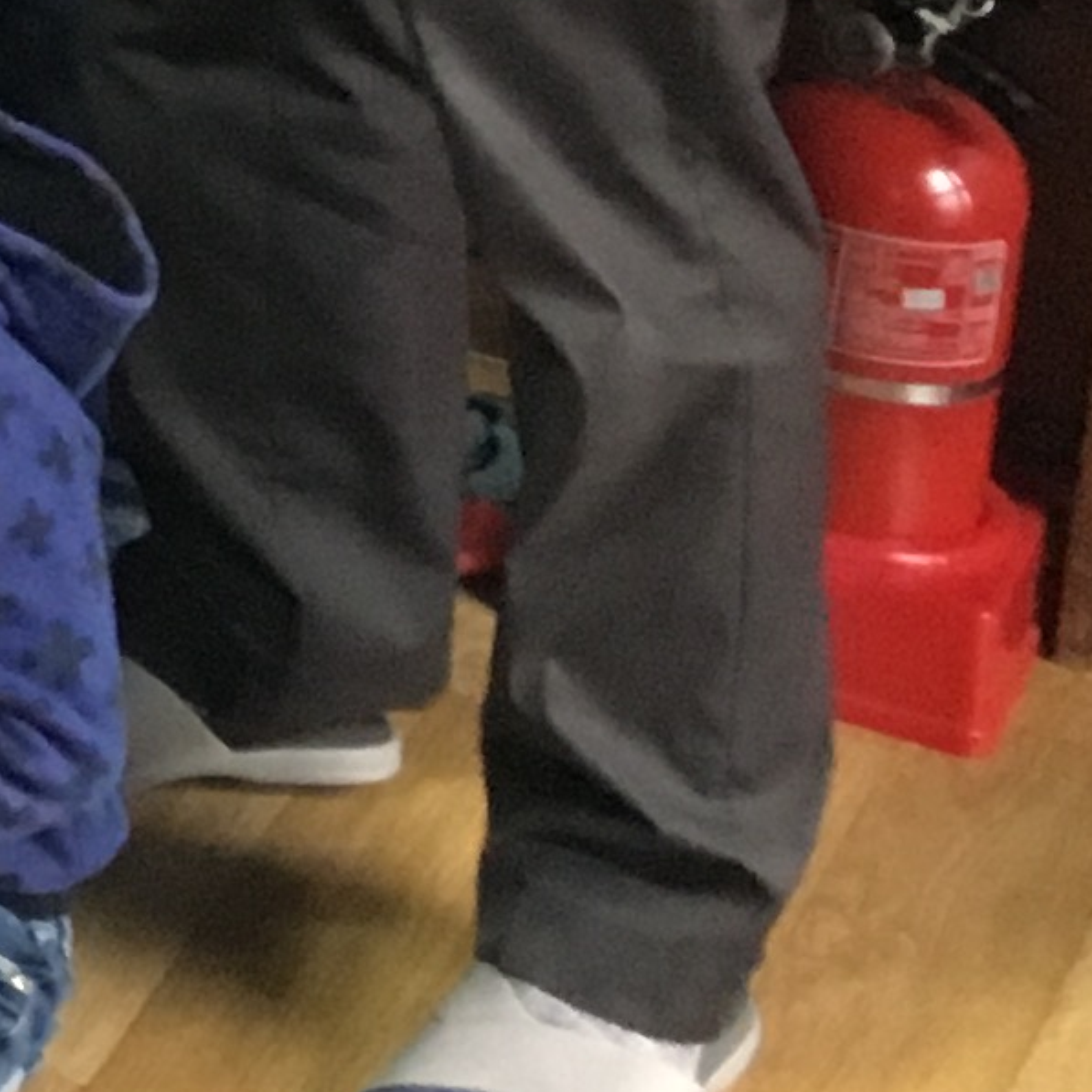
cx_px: -2063
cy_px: -1414
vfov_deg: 9.2
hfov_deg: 8.6
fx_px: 6174
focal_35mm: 173
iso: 200
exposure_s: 1/17
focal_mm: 4.15
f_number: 2.2
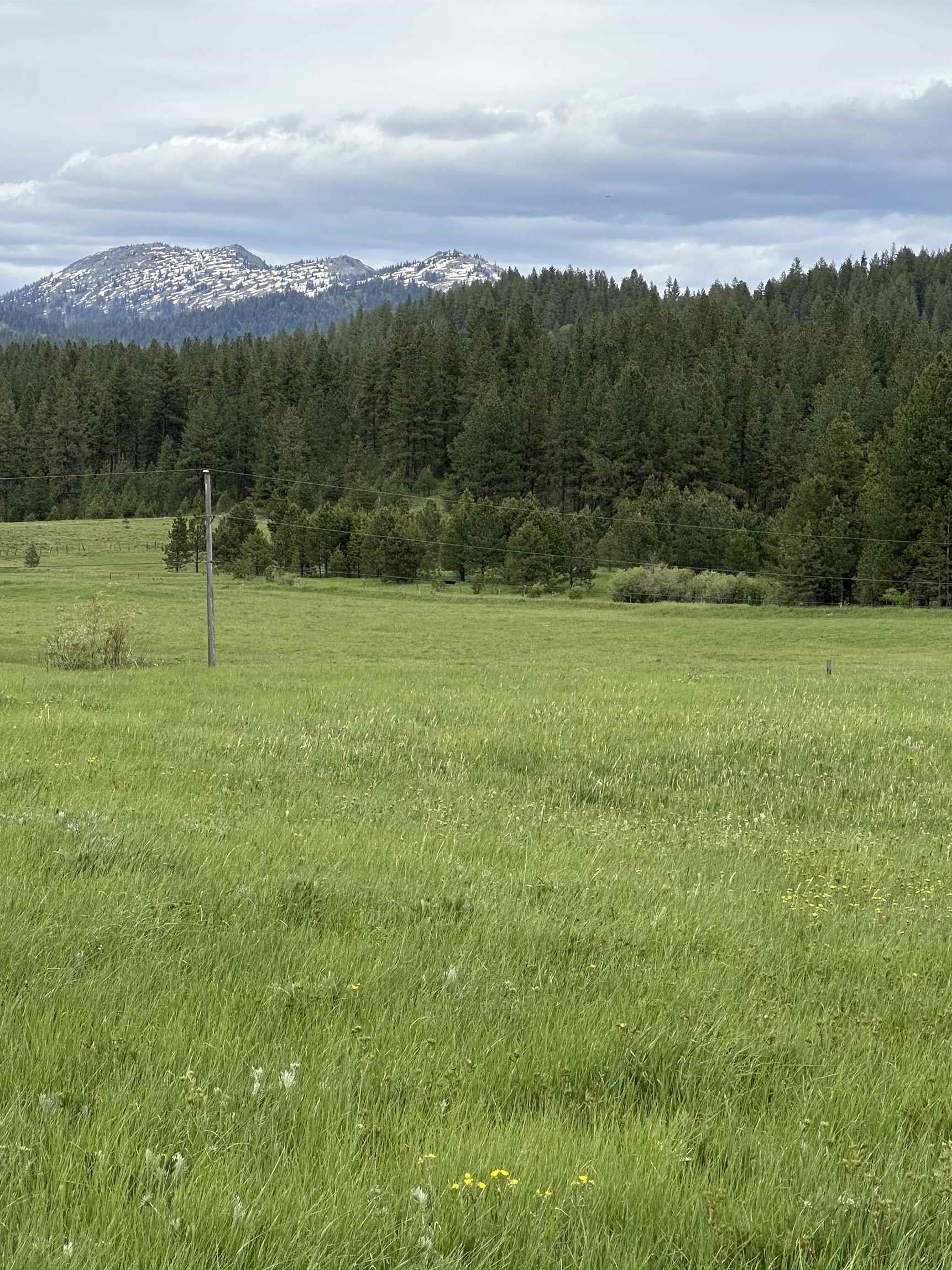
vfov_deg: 19.1
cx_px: 296
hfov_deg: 14.3
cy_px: 635
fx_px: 3778
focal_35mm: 103
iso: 32
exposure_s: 1/541
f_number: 2.8
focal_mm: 9
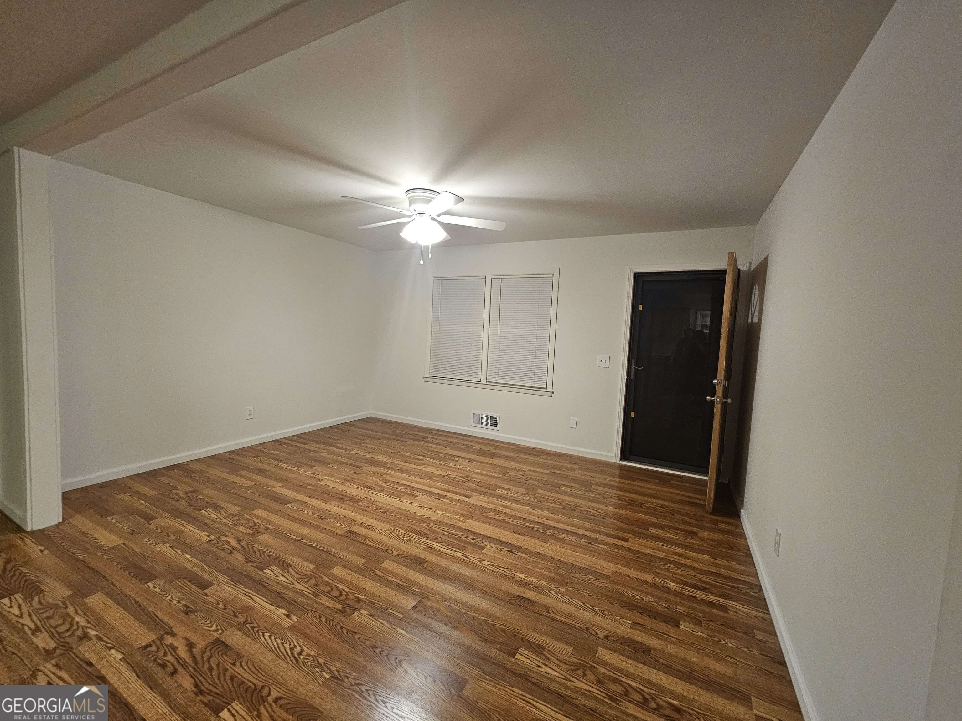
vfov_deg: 89.9
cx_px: 481
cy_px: 360
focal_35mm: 13
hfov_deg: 106.2
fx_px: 361
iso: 320
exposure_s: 1/40
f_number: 2.2
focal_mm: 2.2
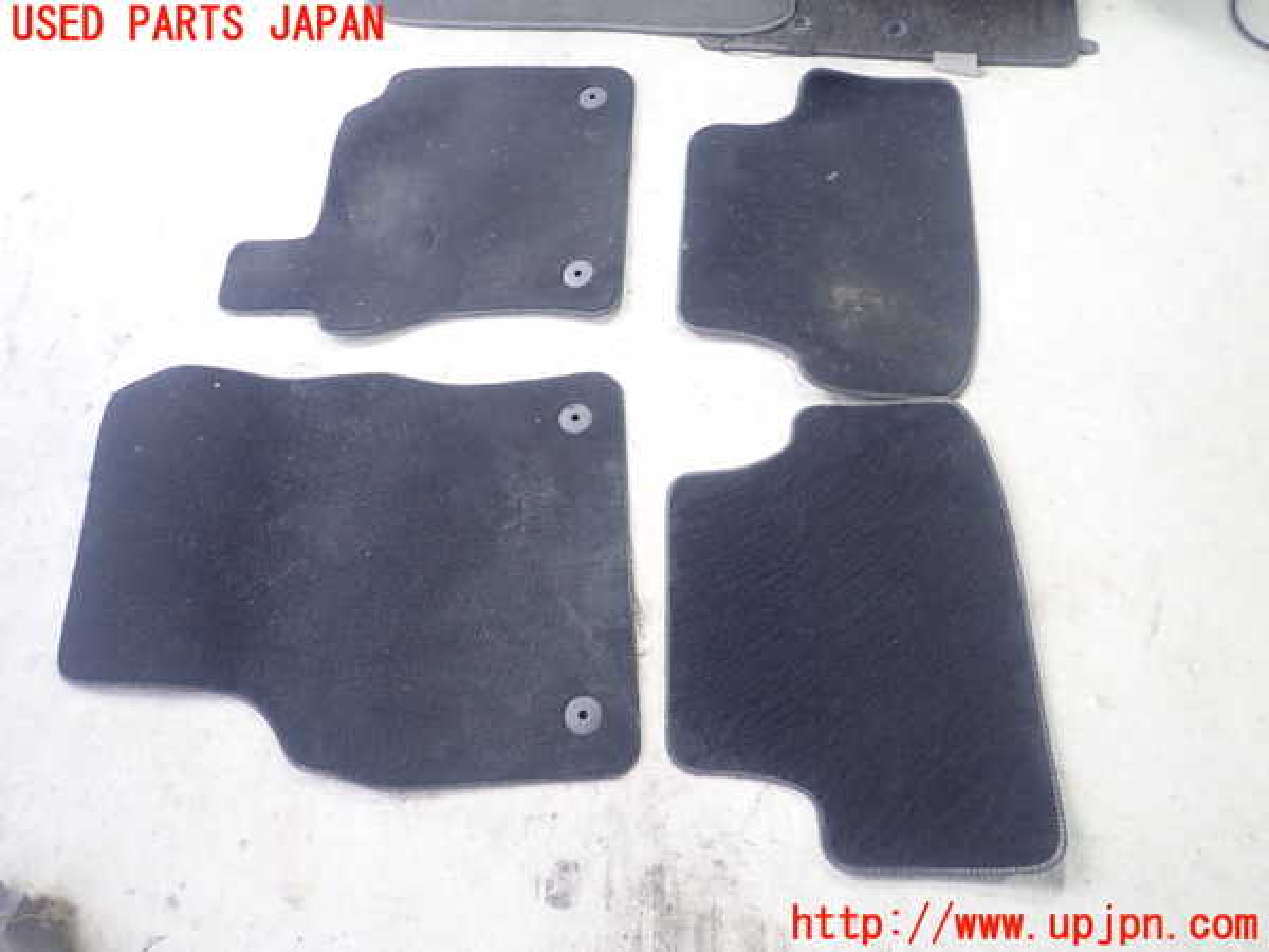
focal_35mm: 25
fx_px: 916
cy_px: 476
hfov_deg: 69.4
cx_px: 634
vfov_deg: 54.9
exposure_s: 1/40
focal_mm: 4.5
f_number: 2
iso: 200
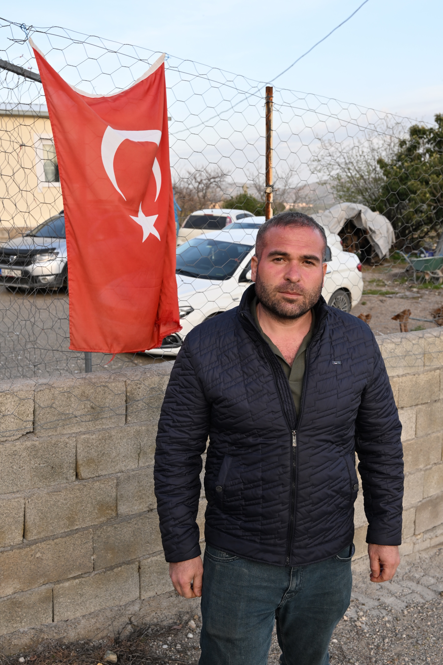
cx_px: 222
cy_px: 332
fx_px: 665
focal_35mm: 36
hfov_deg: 36.9
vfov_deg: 53.1
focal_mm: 24
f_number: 5.6
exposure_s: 1/125
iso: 160
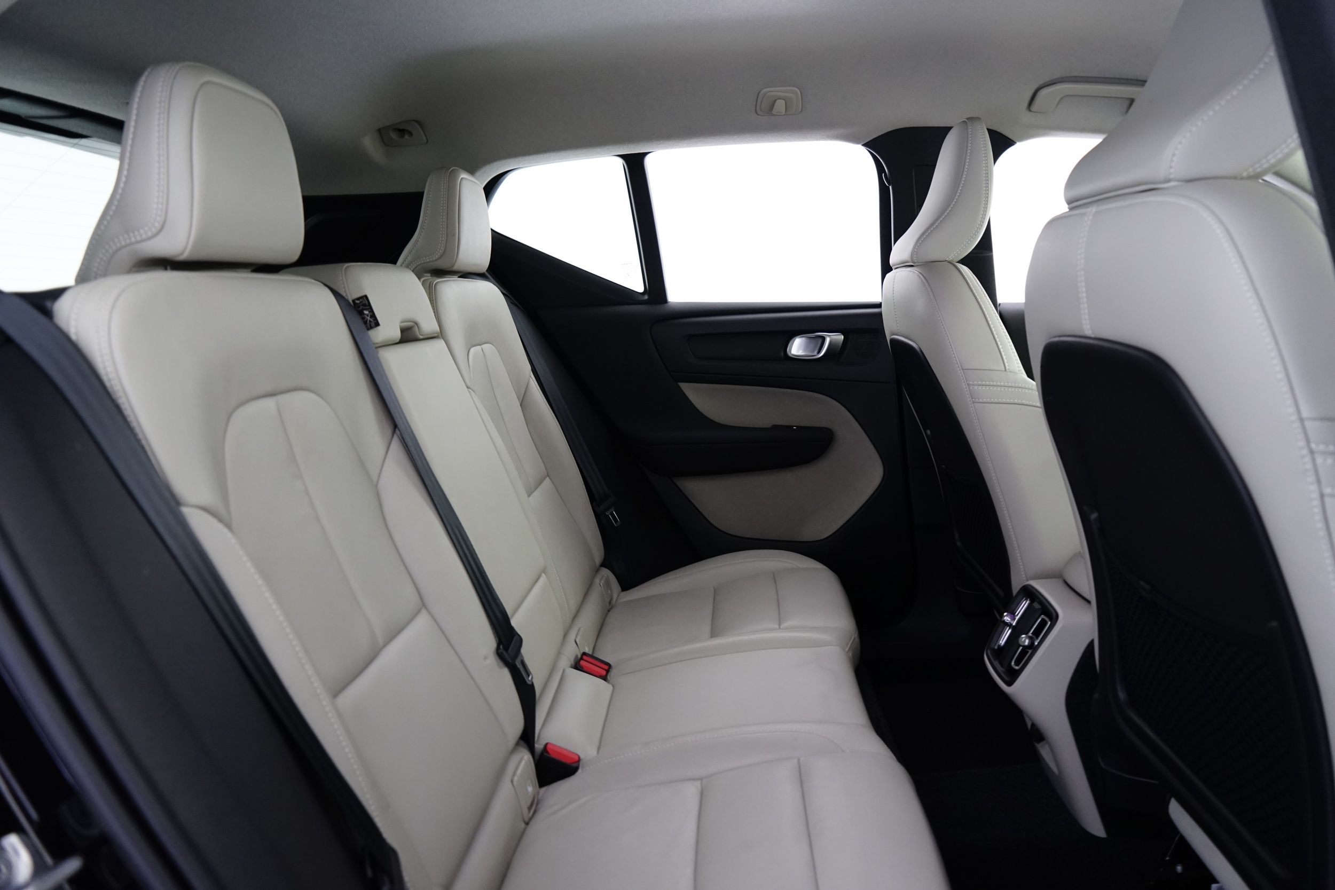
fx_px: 890
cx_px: 668
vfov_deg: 53.1
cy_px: 445
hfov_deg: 73.7
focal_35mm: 24
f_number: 5
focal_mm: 24
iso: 1250
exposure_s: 1/8
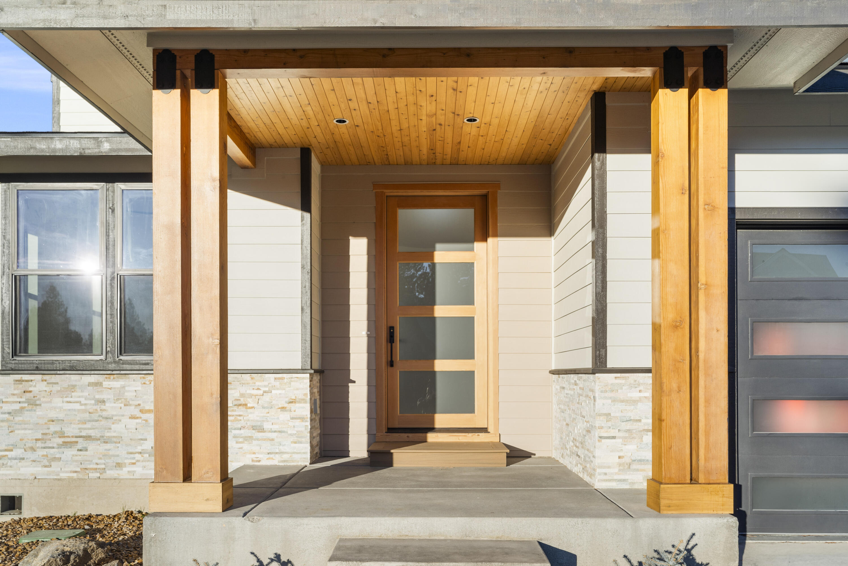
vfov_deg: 46.4
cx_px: 424
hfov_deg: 65.5
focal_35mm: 28
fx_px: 660
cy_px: 283
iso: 250
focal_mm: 28
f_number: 8
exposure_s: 1/125
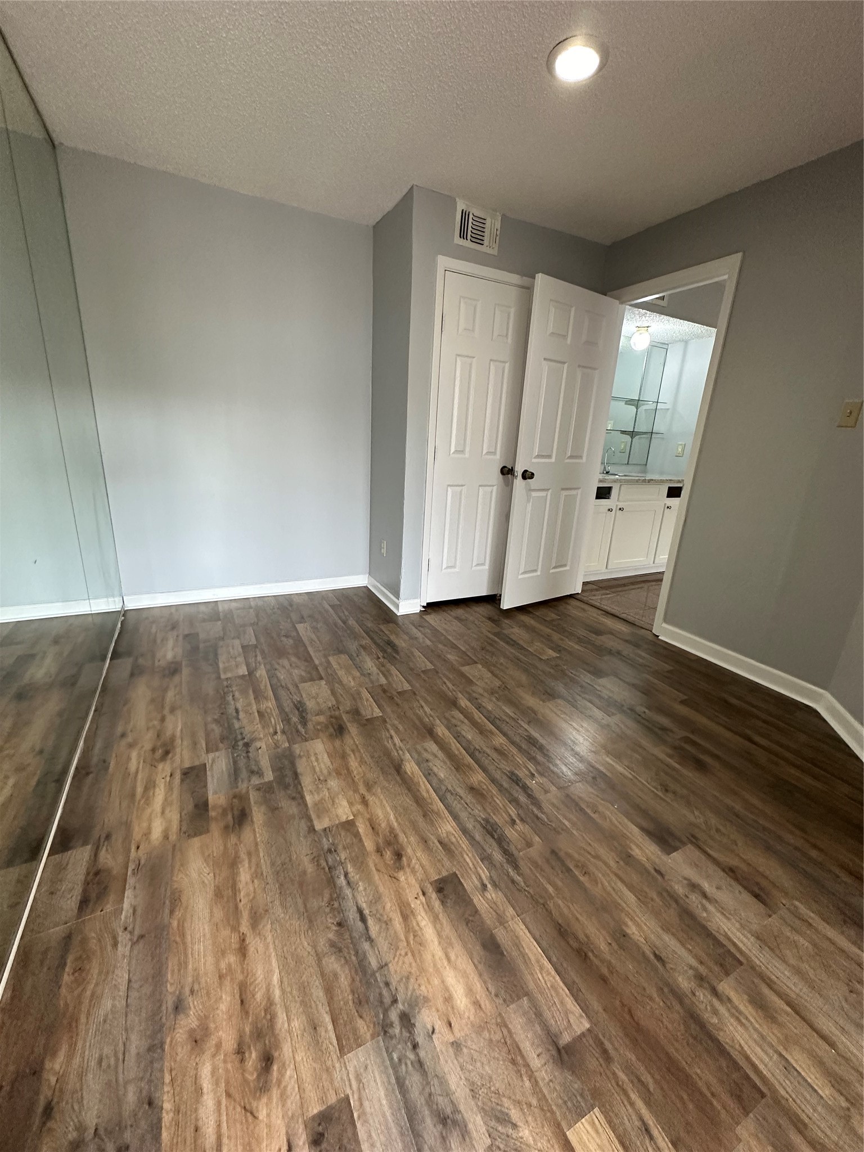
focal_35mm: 14
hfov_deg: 85.7
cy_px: 576
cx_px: 432
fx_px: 466
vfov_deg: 102.1
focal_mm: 2.22
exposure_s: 1/120
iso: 320
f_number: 2.2
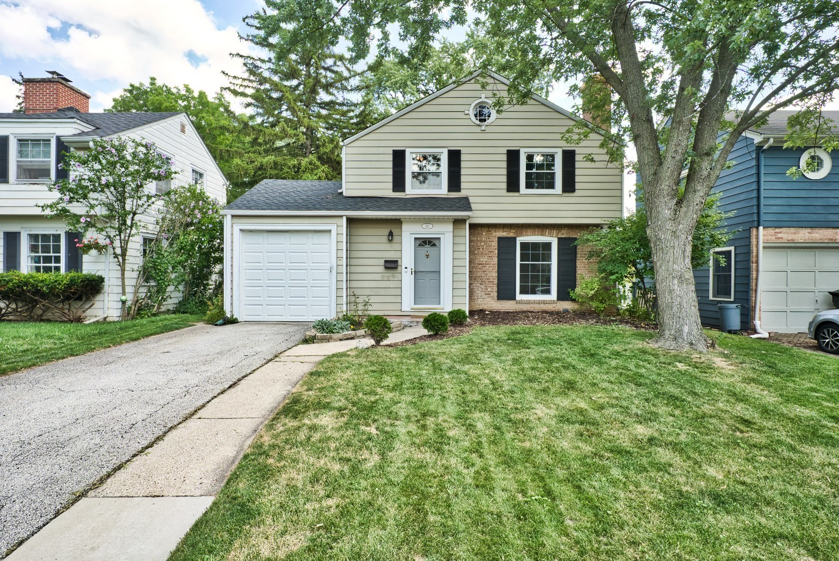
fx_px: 420
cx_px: 420
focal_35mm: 18
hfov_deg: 90.0
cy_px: 280
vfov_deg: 67.5
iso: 250
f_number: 10
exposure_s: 1/100
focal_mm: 18
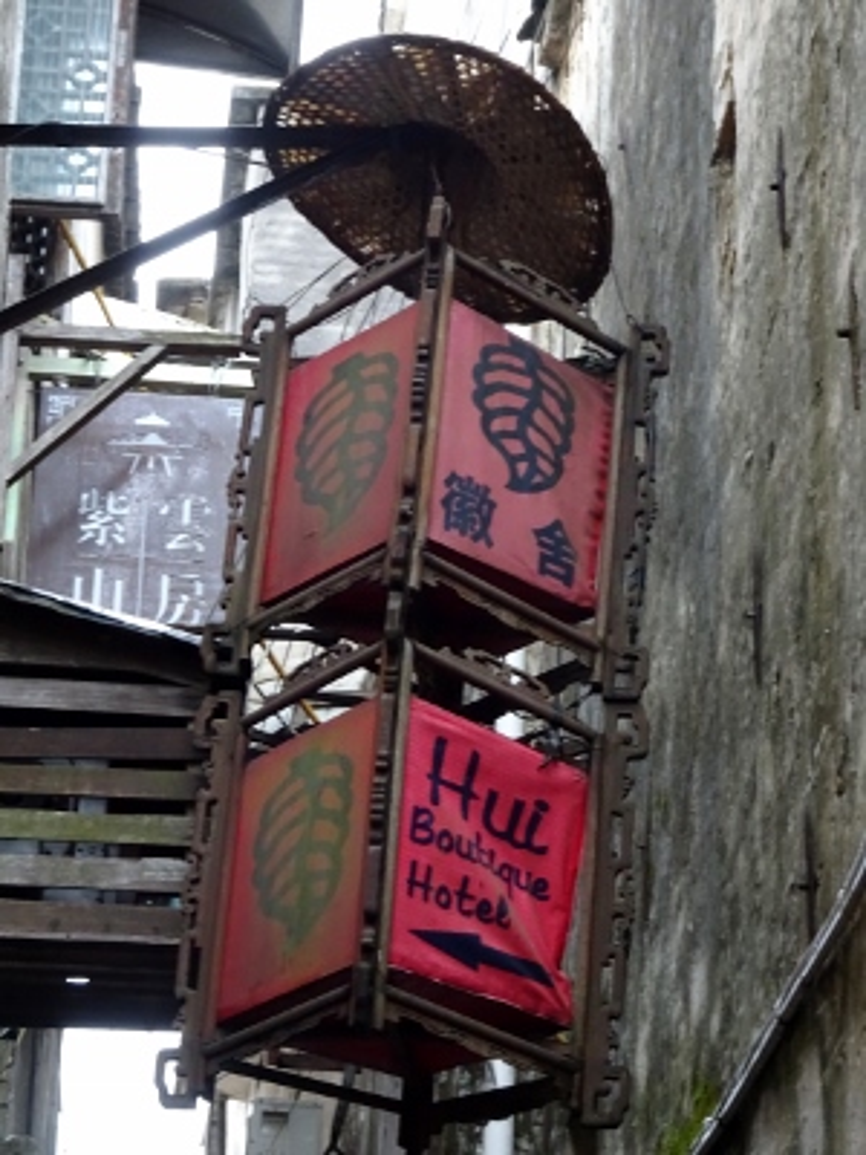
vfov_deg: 19.6
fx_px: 3336
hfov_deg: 14.8
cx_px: 433
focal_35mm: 100
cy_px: 578
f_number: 5
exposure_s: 1/100
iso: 640
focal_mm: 17.01
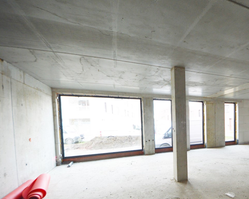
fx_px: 140
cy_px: 128
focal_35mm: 19
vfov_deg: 69.3
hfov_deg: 77.4
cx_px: 185
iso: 400
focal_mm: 8
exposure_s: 1/80
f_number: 4.5
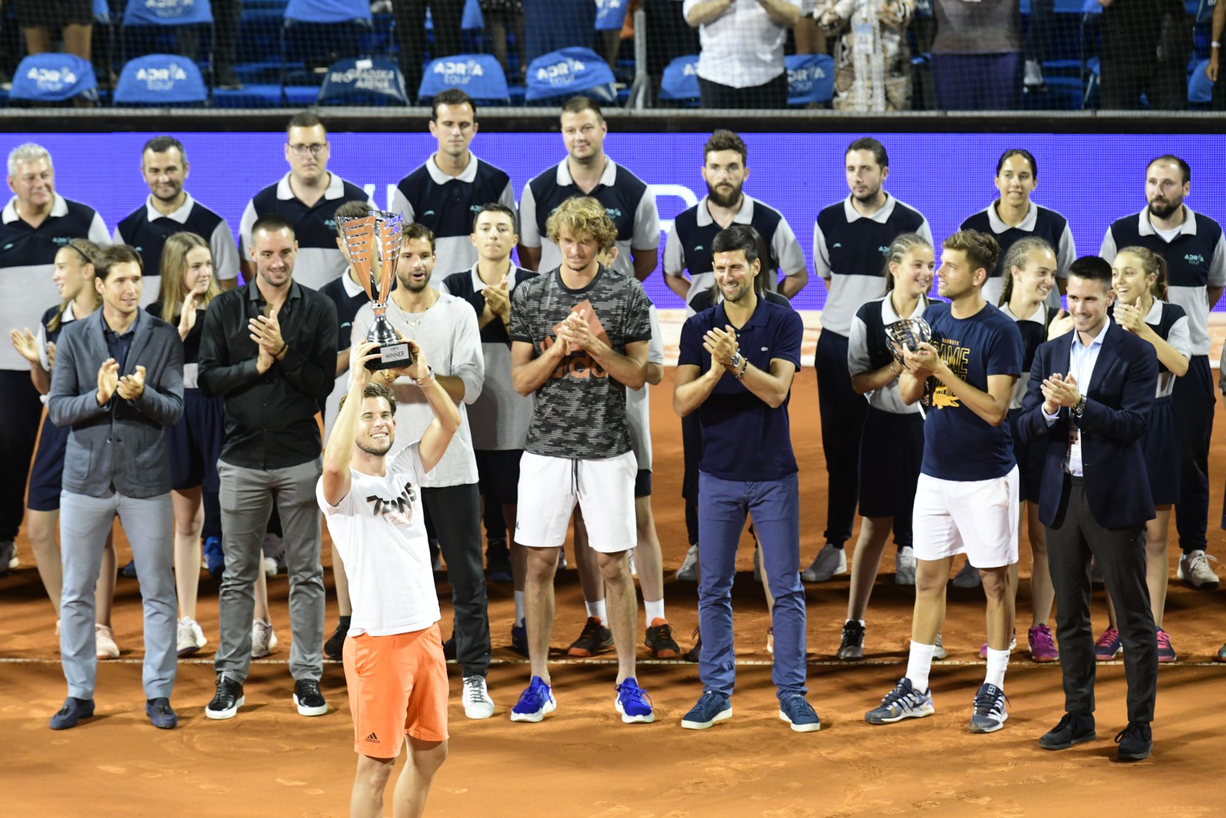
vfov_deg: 8.1
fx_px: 5790
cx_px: 613
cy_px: 409
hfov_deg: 12.1
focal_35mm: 170
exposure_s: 1/250
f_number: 4
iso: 1600
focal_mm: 170
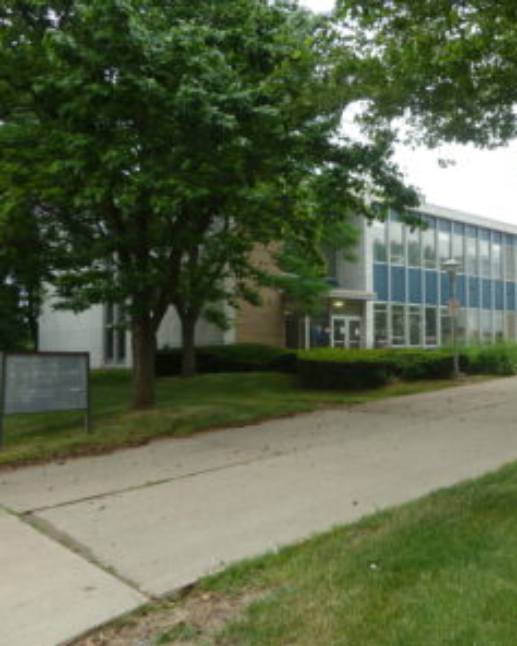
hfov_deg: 42.4
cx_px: 419
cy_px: 323
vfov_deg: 54.2
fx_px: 631
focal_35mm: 33
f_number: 3.3
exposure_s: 1/100
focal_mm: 4.1
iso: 80
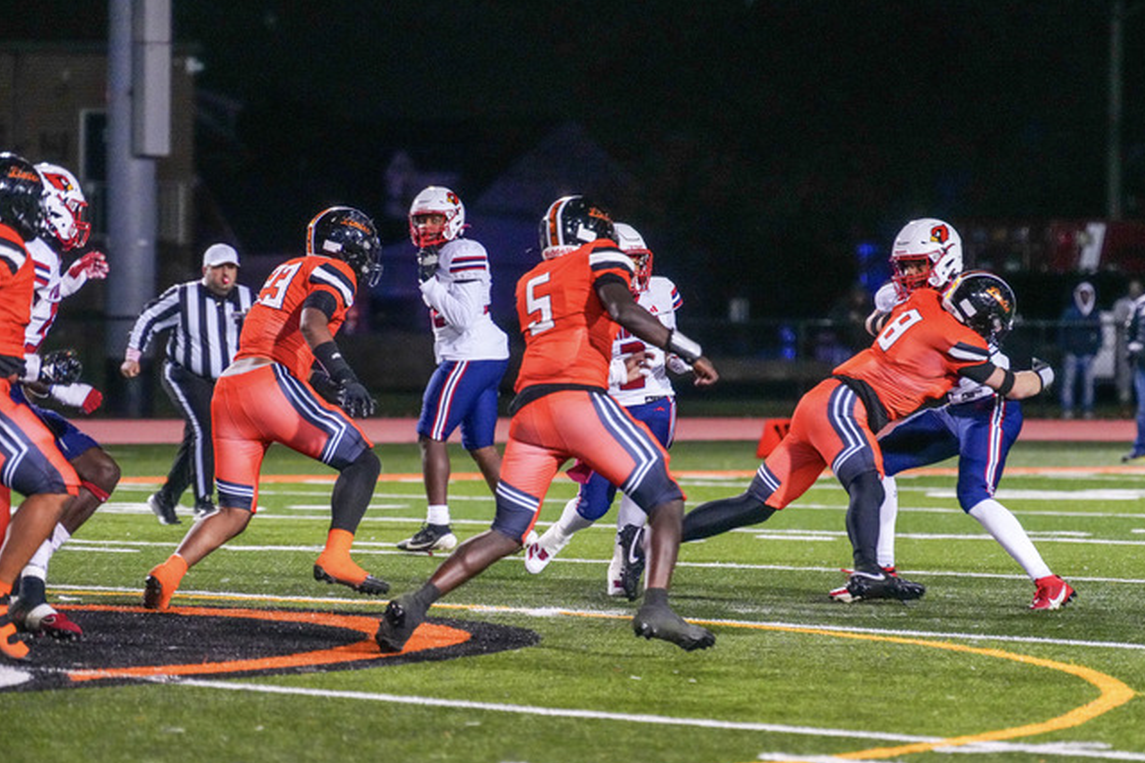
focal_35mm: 253
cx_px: 641
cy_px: 420
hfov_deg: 8.1
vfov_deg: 5.4
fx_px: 8046
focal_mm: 202
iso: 6400
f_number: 4
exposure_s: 1/640
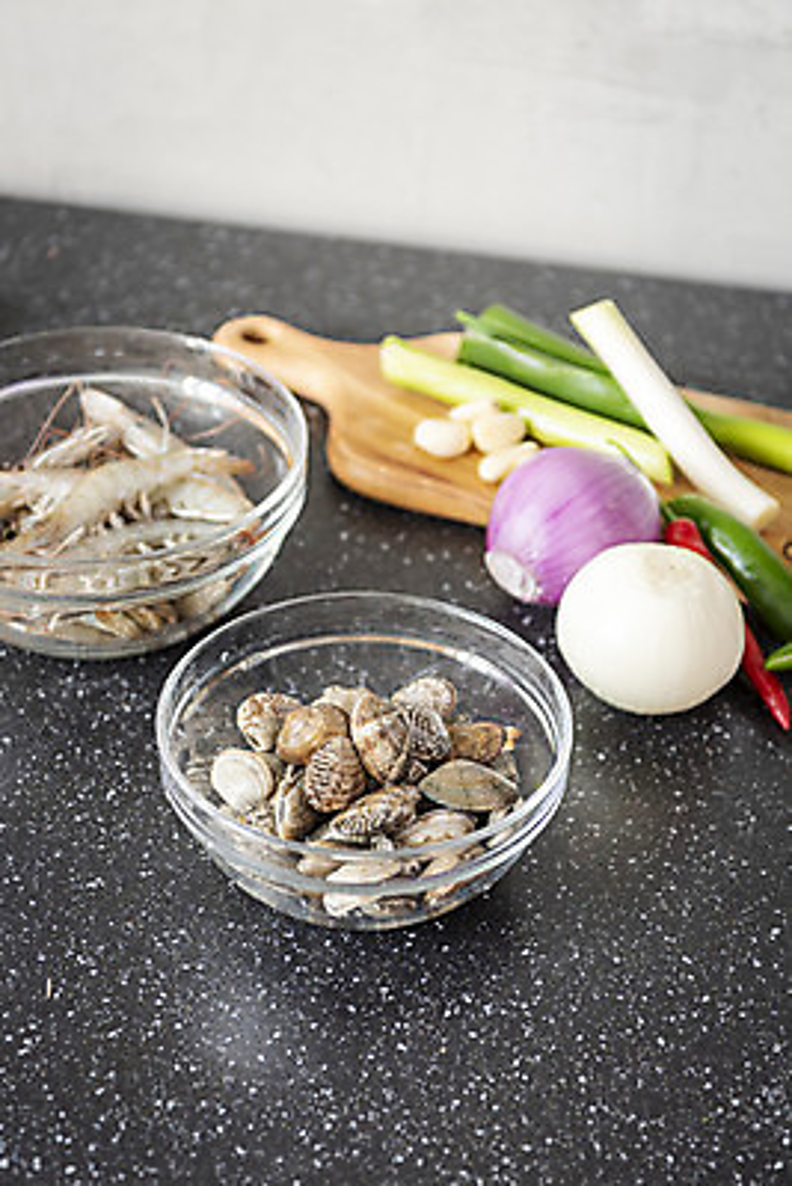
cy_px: 593
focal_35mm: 70
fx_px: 2308
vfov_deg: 28.8
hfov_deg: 19.5
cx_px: 396
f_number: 4
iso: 160
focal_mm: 70
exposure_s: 1/6
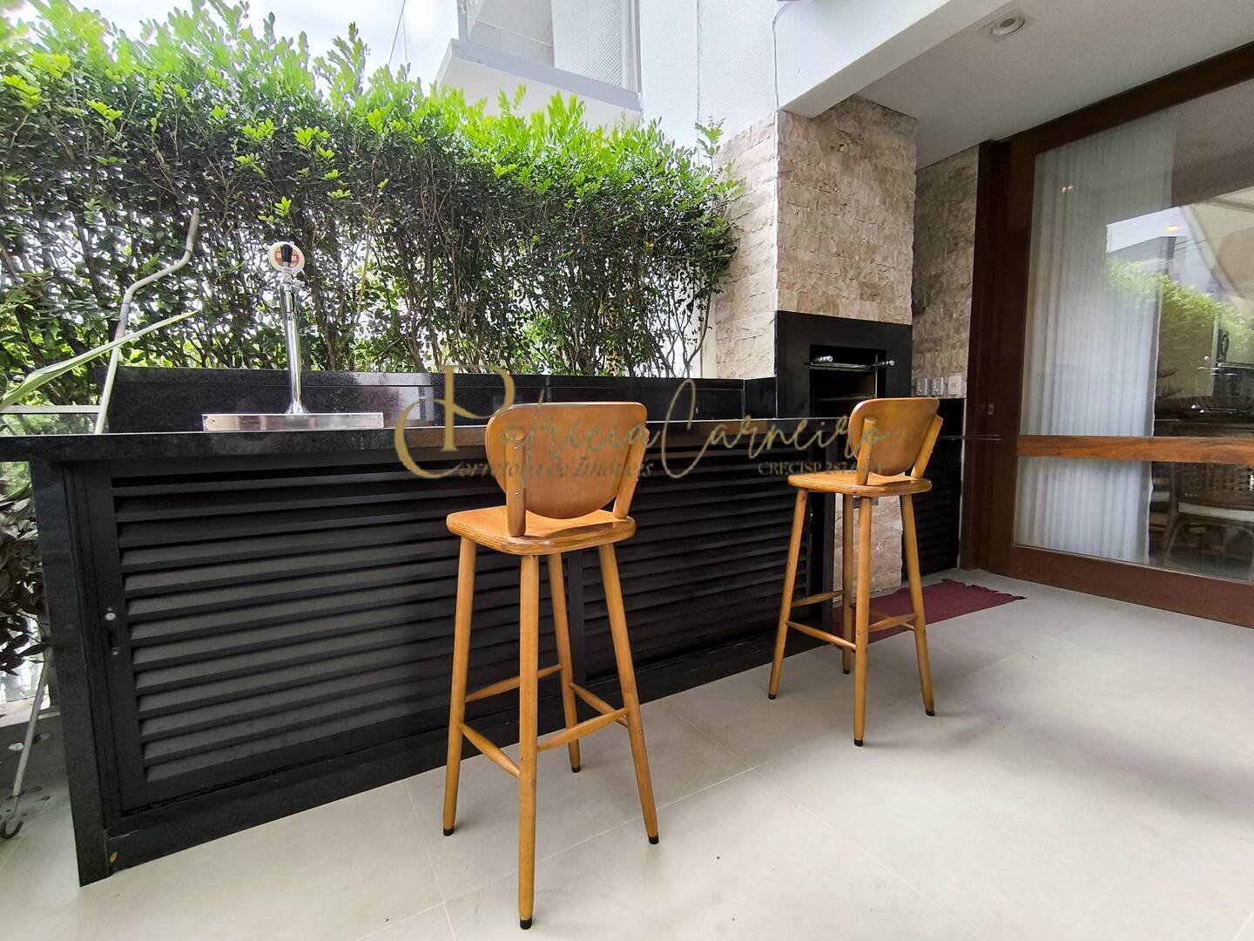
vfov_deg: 78.1
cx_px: 627
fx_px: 580
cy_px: 470
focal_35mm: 16
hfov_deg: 94.5
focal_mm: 1.65
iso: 50
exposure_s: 1/161
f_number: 2.2
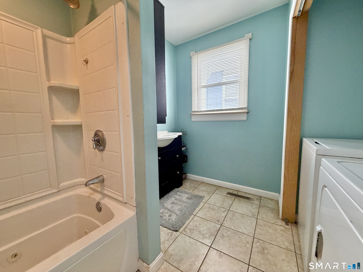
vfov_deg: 85.7
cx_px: 182
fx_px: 147
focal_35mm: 14
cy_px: 136
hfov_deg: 102.1
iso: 320
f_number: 2.2
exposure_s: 1/85
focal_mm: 2.22
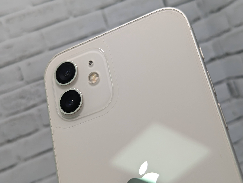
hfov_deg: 39.6
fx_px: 337
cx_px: 122
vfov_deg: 30.3
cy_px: 92
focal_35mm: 48
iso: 65
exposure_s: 1/144
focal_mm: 6.81
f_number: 1.85
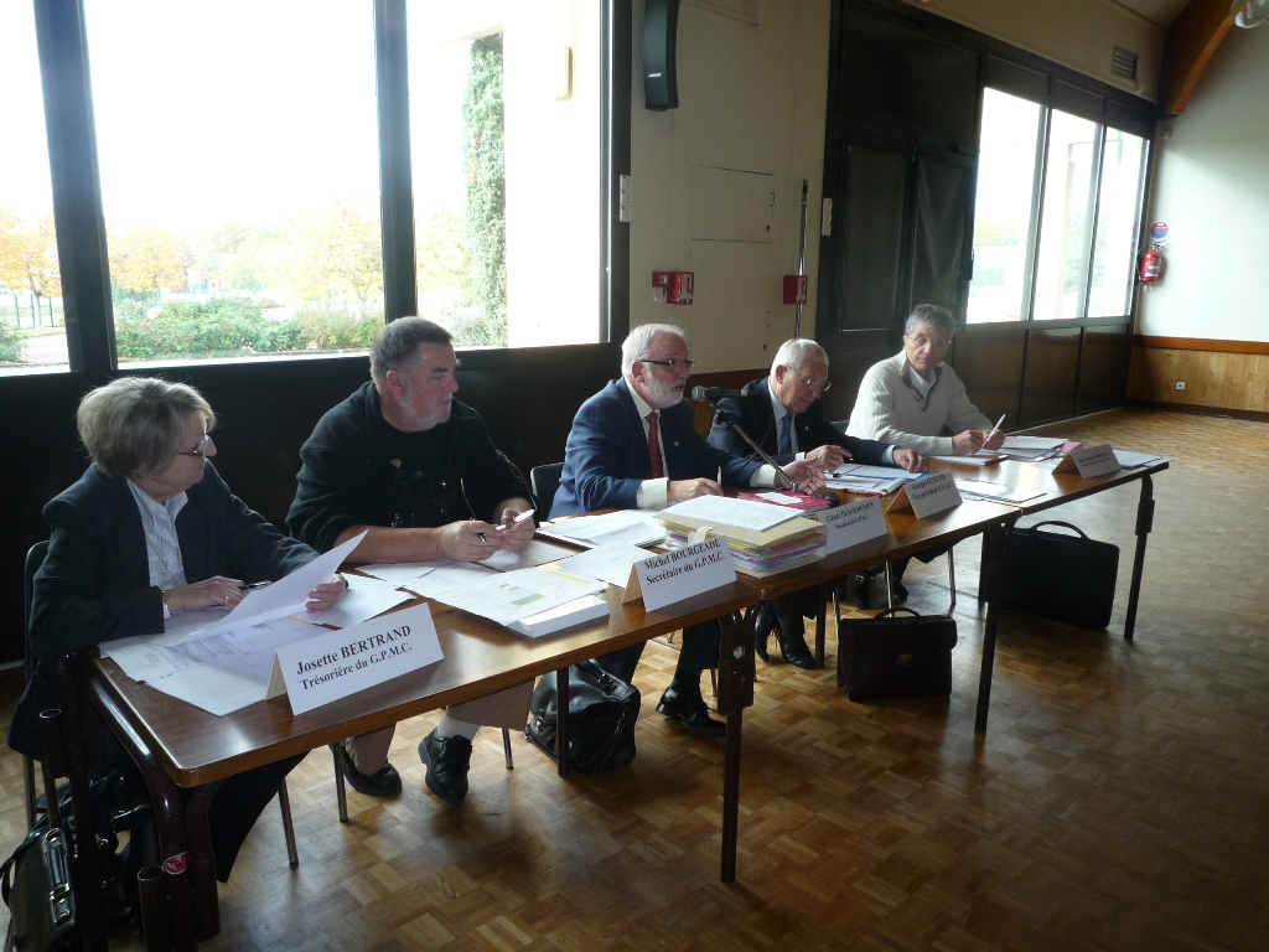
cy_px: 476
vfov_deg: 54.9
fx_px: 916
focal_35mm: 25
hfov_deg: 69.4
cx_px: 634
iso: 100
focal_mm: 4.4
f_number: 2.8
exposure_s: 1/30
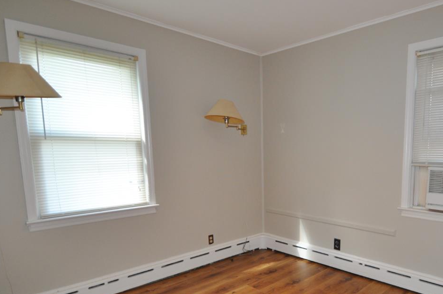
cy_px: 180
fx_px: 295
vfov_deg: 52.5
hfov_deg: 70.4
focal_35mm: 24
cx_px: 314
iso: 720
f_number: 3.5
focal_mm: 10
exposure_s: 1/125
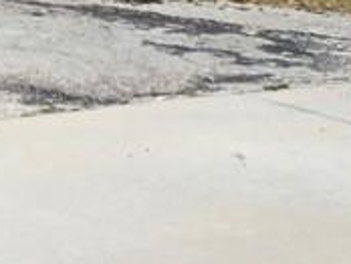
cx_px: -399
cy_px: -197
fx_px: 1371
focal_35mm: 135
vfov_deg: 10.4
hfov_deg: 12.5
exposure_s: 1/1628
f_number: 1.8
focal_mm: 6.4
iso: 12
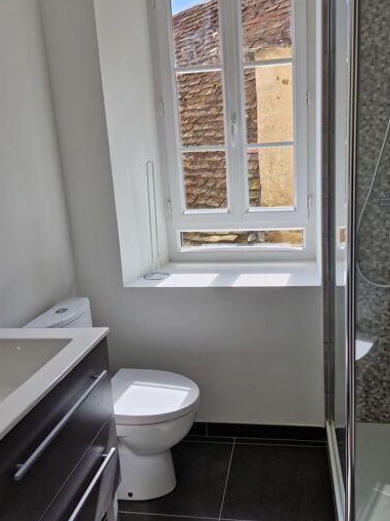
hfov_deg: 48.0
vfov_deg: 61.6
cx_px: 231
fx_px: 436
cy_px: 240
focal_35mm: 29
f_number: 1.8
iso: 50
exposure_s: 1/346
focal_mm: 5.4
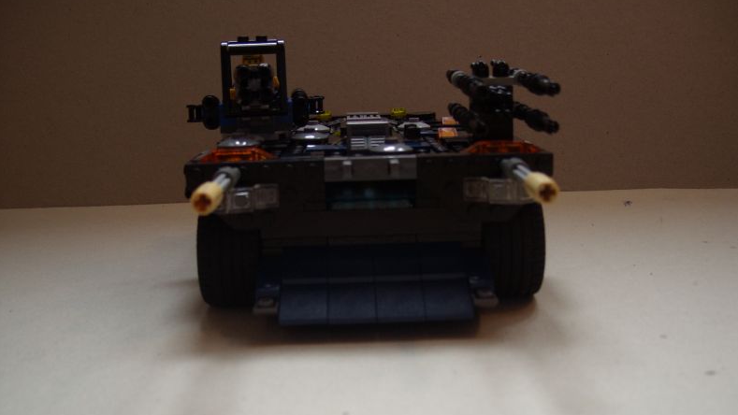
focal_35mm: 42
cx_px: 370
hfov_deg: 48.4
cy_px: 253
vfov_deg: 28.3
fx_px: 822
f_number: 2.8
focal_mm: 7.8
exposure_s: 1/42
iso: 100
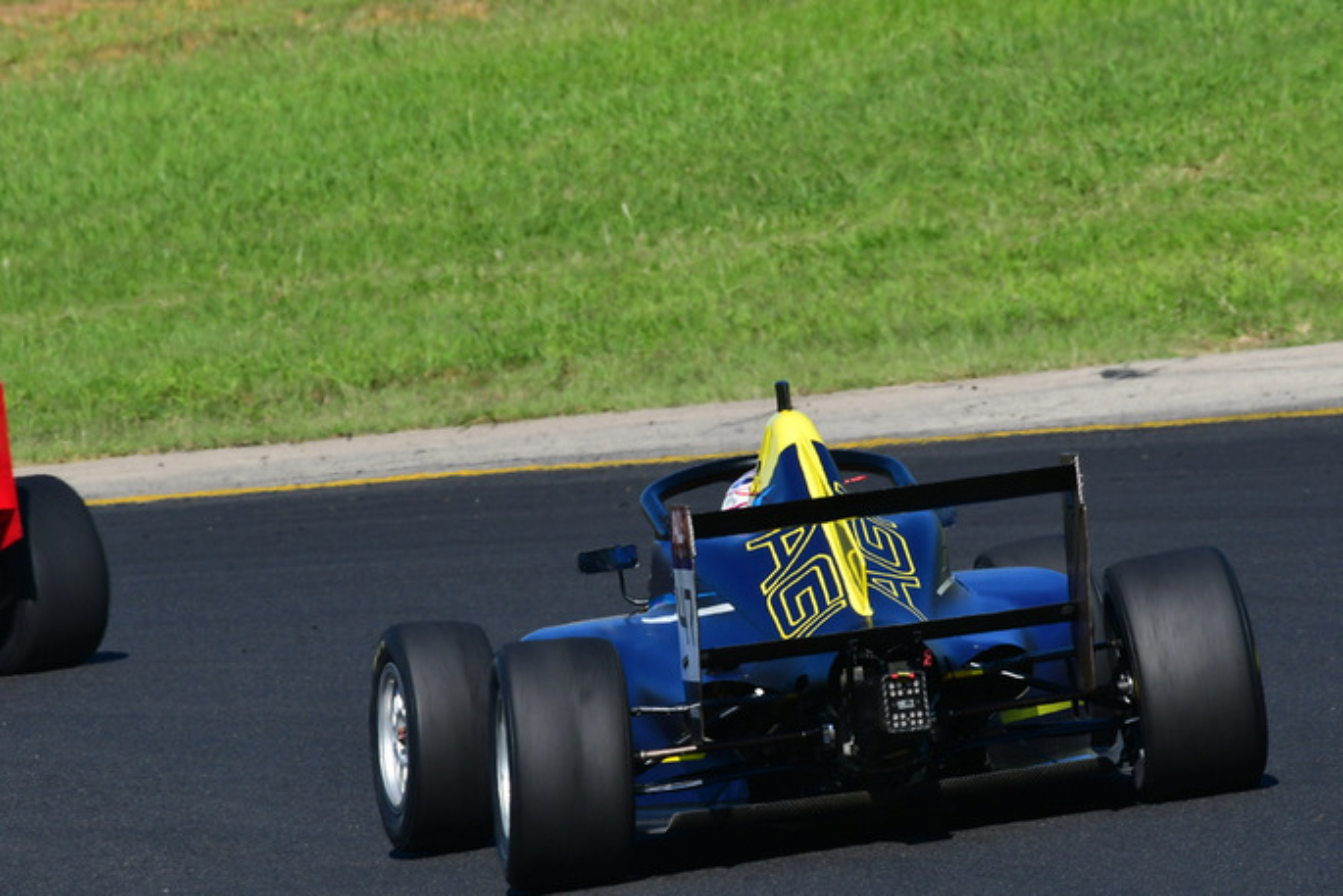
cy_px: 461
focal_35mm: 666
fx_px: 24849
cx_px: 731
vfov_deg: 2.1
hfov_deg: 3.1
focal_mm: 380
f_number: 13
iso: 500
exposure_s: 1/640
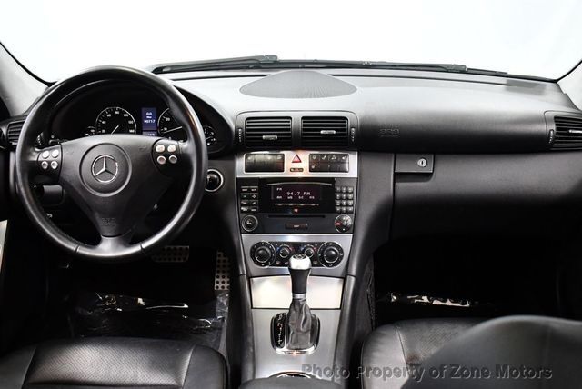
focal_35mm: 36
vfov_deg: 36.9
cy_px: 194
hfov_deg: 53.1
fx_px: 583
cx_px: 291
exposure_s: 1/60
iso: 3200
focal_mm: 18
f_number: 3.5
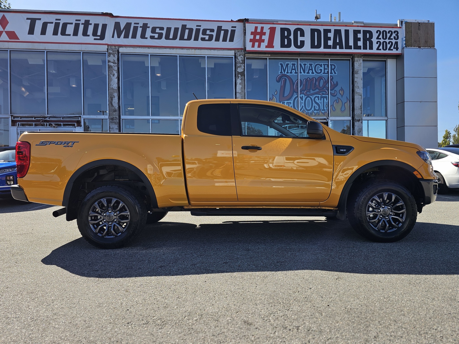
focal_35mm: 23
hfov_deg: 73.9
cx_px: 230
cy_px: 172
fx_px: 305
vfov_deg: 58.9
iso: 12
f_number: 1.7
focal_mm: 6.3
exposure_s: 1/574
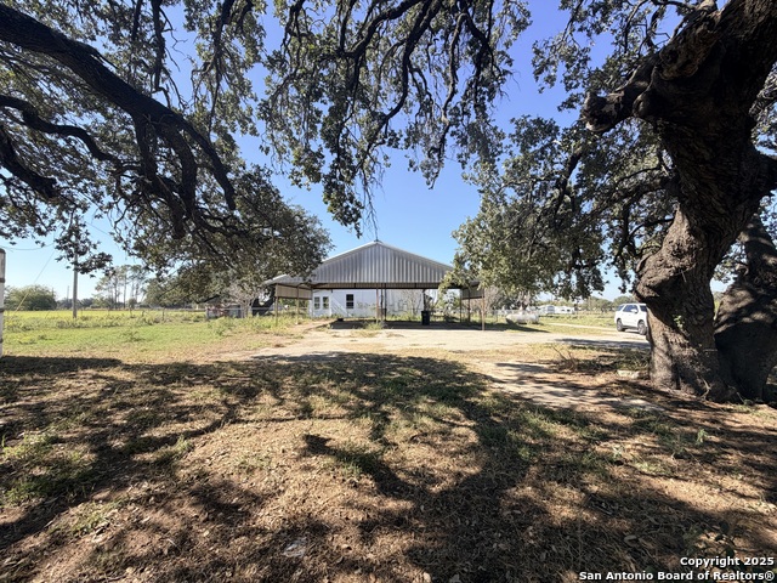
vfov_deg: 85.7
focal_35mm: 14
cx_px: 388
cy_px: 292
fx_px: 314
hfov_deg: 102.1
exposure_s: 1/701
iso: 40
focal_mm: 2.22
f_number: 2.2
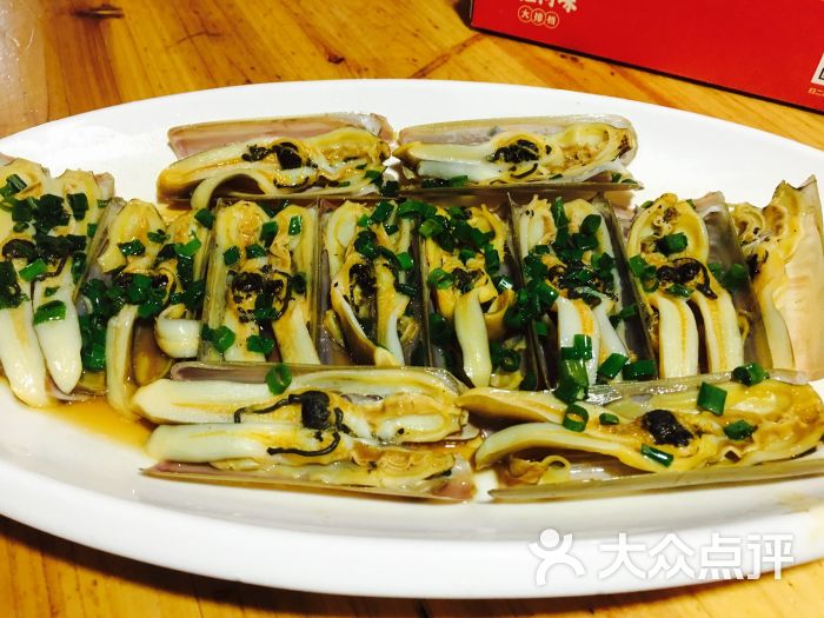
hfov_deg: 61.7
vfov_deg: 48.2
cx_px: 412
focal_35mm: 29
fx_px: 690
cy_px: 309
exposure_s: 1/17
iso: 64
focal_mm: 4.15
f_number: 2.2
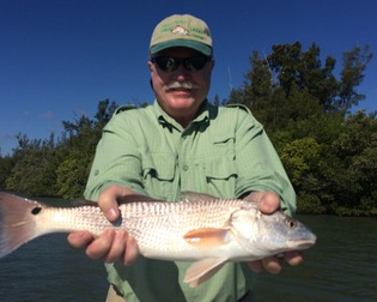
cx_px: 172
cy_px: 152
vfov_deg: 41.2
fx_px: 402
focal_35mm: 36
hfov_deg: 50.2
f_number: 2.2
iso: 32
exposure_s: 1/5882
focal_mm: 4.15
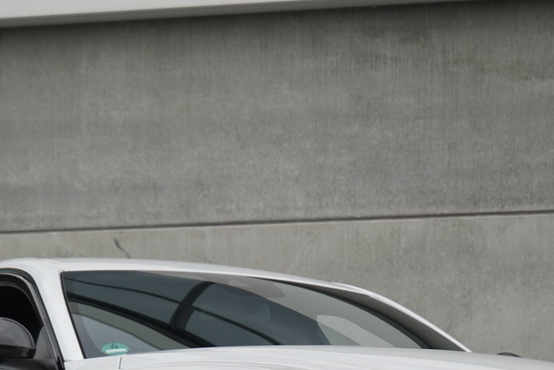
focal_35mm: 176
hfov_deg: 11.7
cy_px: 475
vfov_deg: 7.7
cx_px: 199
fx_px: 2709
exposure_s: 1/160
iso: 160
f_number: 5.6
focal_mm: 65
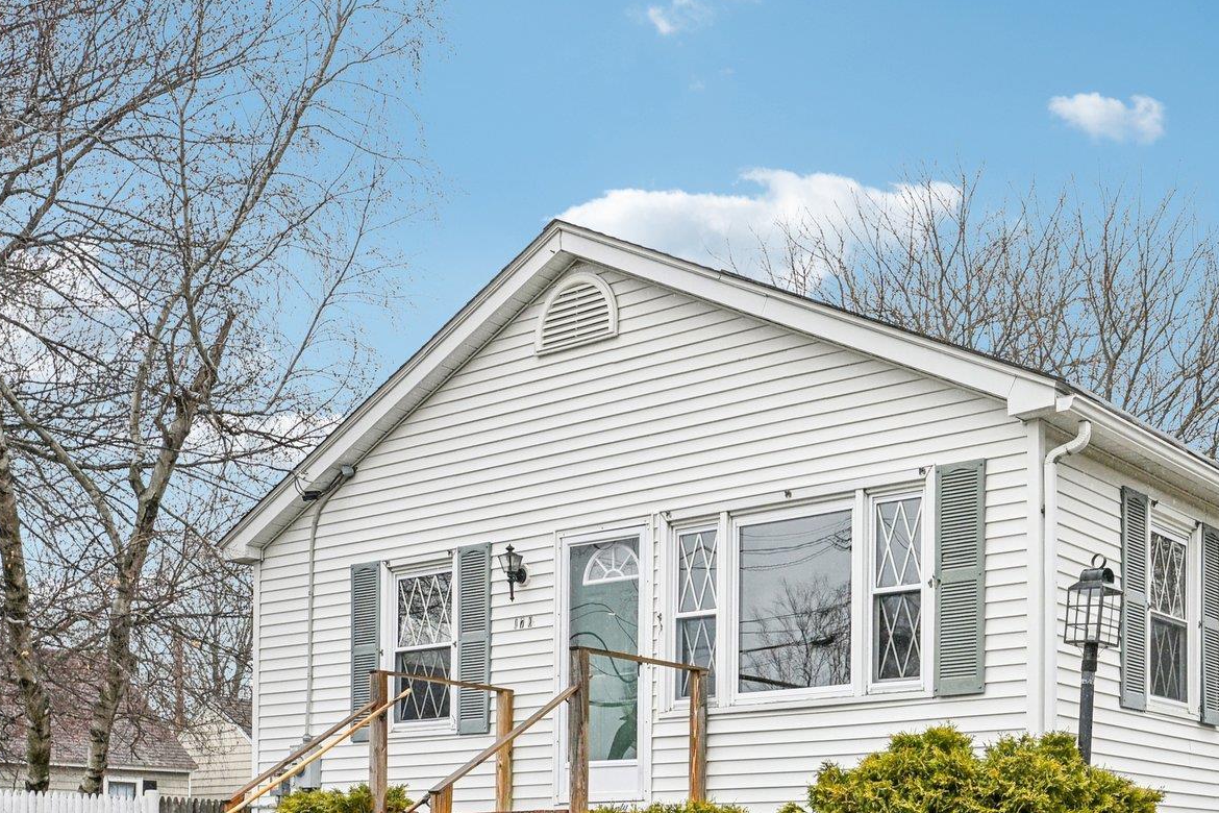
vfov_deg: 31.6
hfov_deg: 45.1
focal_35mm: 42
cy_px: 541
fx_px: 1422
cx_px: 888
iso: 400
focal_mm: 24
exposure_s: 1/800
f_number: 8
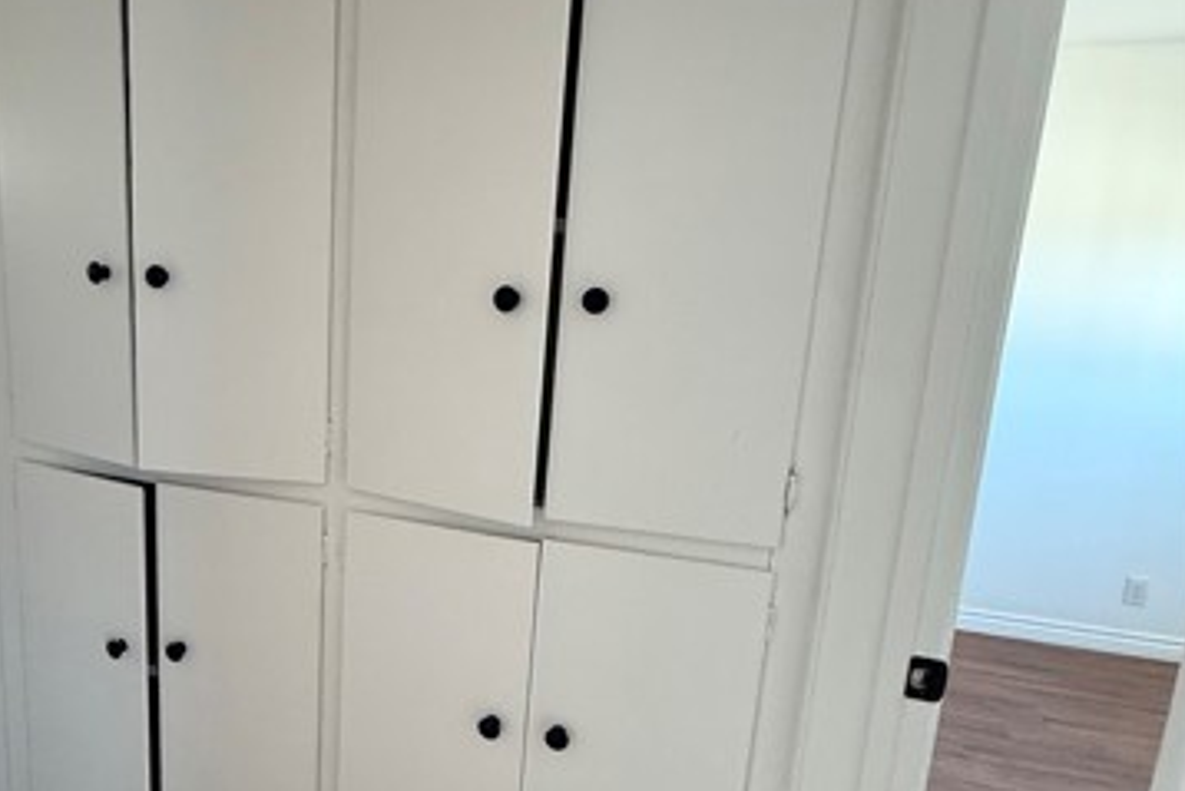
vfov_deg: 49.5
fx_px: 856
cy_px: 430
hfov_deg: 67.7
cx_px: 407
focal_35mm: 26
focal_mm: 2.22
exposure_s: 1/74
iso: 320
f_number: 2.2
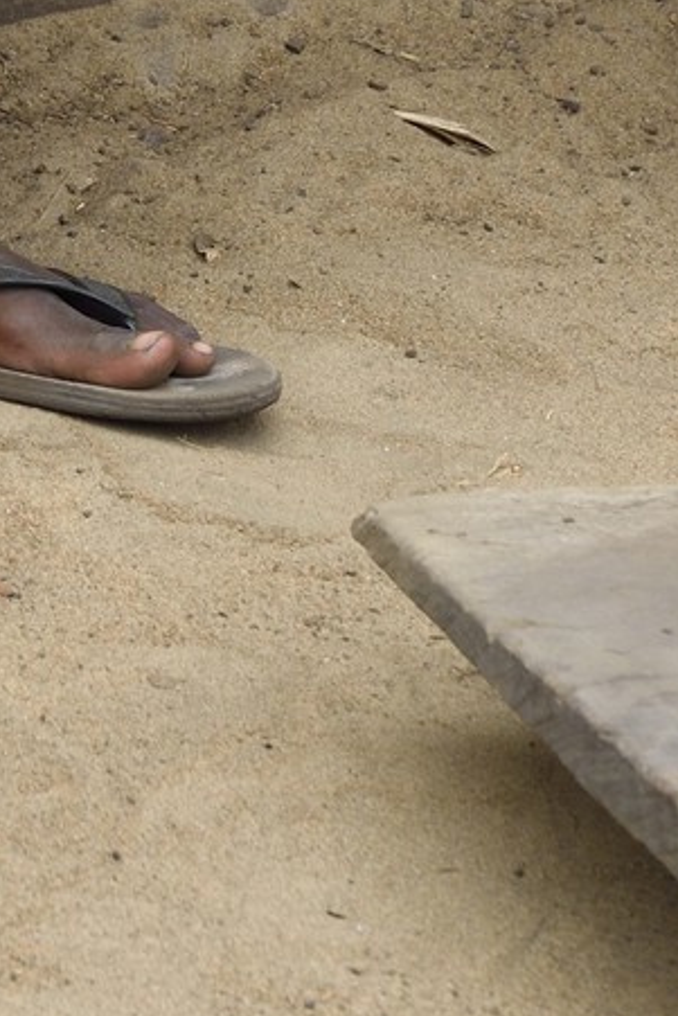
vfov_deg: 10.1
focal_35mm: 195
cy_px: -615
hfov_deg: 6.9
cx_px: -475
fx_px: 5504
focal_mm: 55
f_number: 10
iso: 400
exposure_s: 1/160
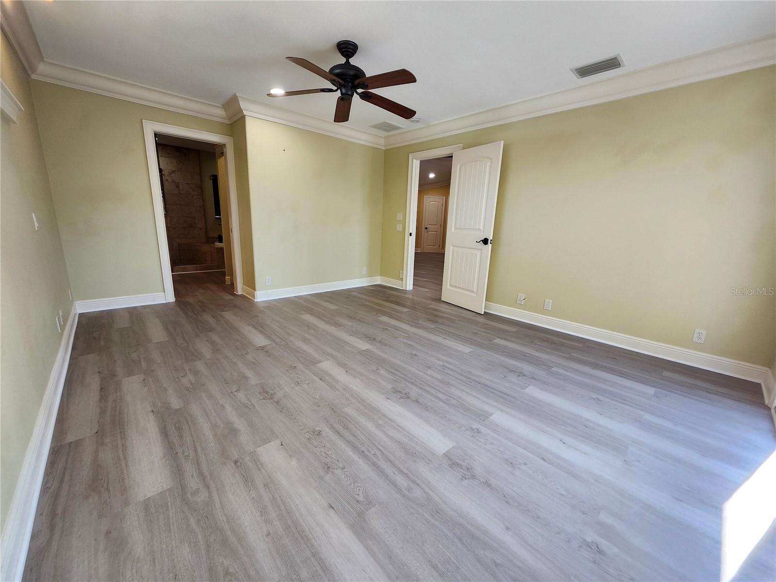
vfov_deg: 89.9
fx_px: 291
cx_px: 388
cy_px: 291
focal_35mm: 13
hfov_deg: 106.2
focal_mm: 1.74
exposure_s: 1/60
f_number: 2.2
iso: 100
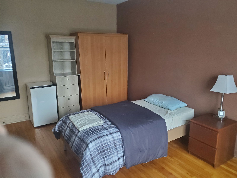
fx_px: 178
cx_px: 118
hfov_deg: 67.3
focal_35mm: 26
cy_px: 89
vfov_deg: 53.1
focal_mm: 4.3
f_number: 1.5
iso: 640
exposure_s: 1/25
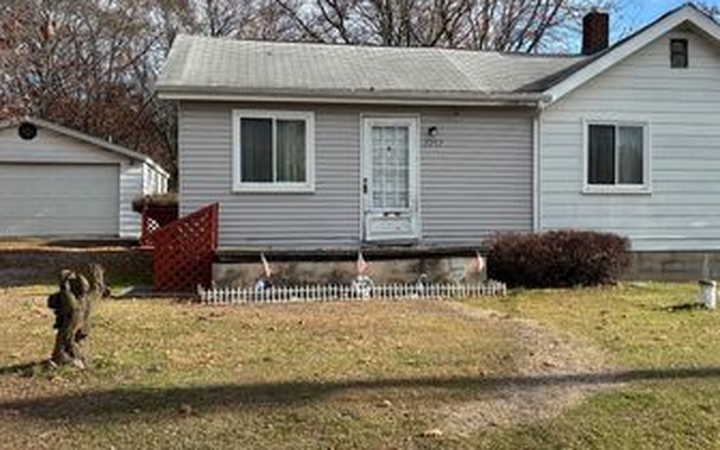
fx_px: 805
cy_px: 202
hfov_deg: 48.0
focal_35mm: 41
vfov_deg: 31.2
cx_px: 416
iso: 50
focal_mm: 5.96
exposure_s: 1/2451
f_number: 1.6
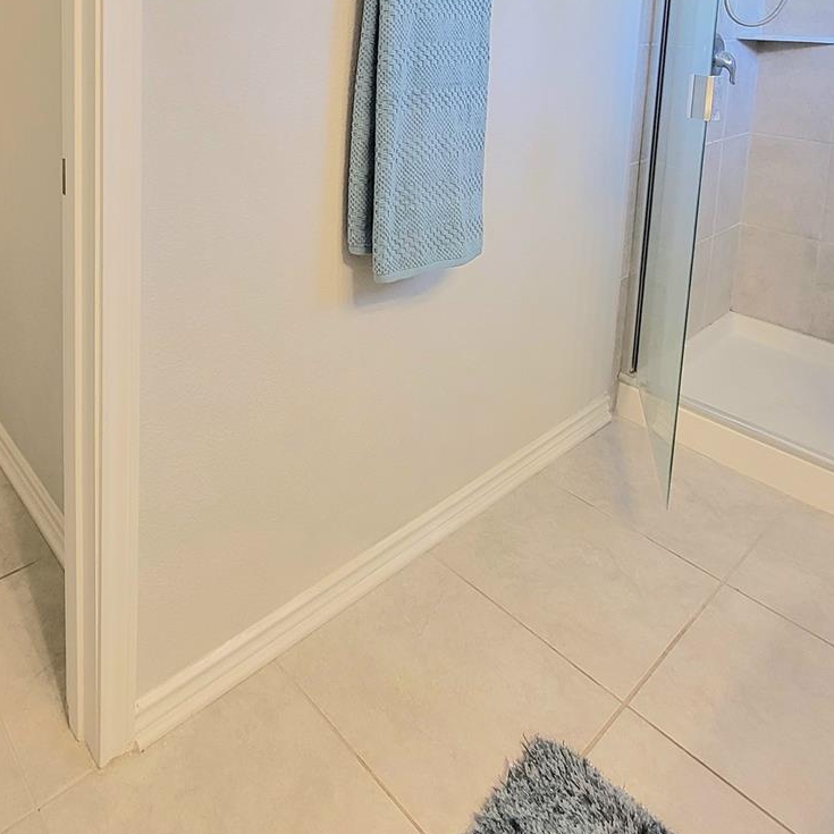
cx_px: 248
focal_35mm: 24
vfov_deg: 55.9
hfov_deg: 62.6
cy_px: 77
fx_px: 654
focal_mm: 2.2
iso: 160
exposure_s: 1/60.2
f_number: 2.2
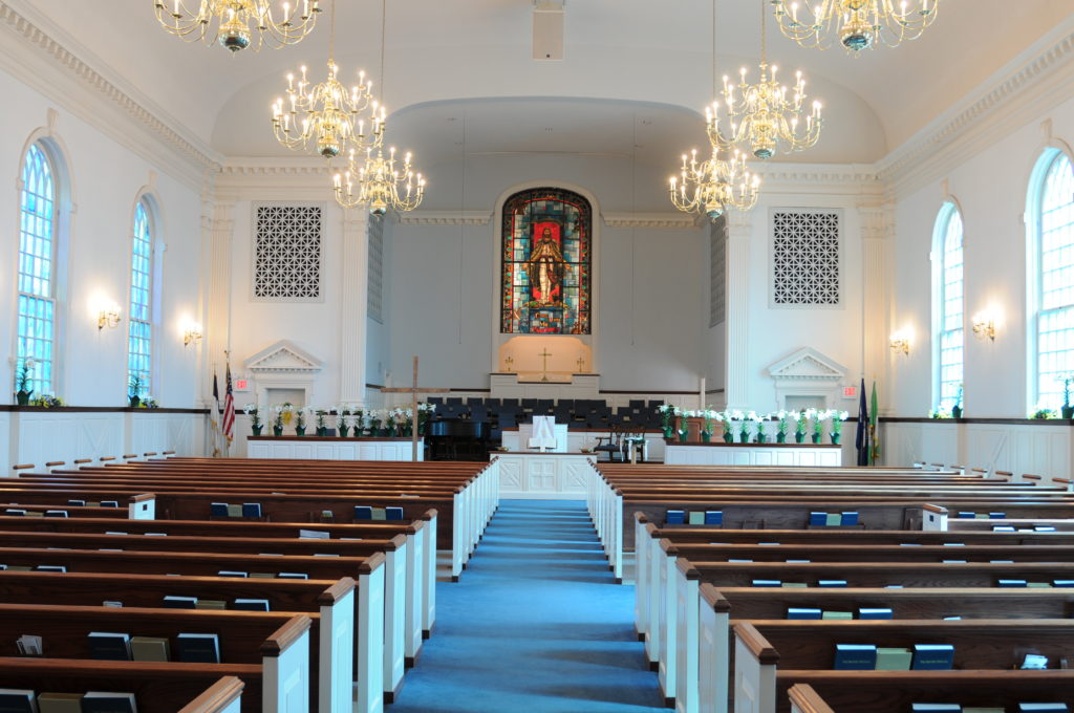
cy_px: 356
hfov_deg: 53.2
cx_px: 537
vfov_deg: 36.8
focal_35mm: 36
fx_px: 1073
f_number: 4
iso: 200
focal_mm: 24
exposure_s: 1/15
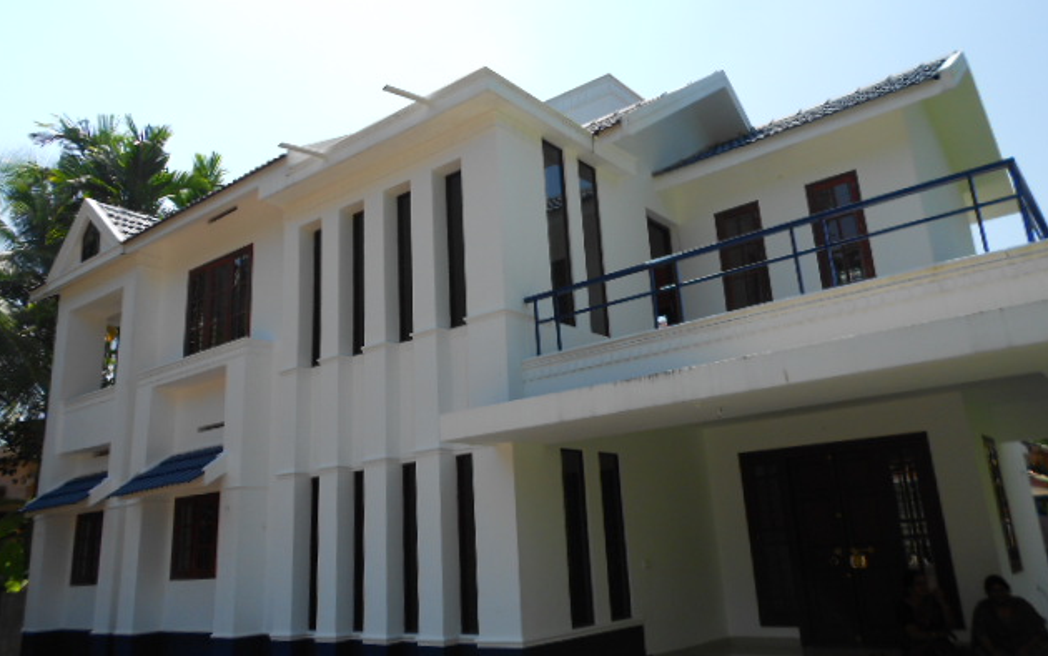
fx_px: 800
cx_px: 522
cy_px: 286
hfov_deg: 66.5
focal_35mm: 28
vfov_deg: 44.5
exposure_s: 1/640
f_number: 3.2
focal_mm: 4.6
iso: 80
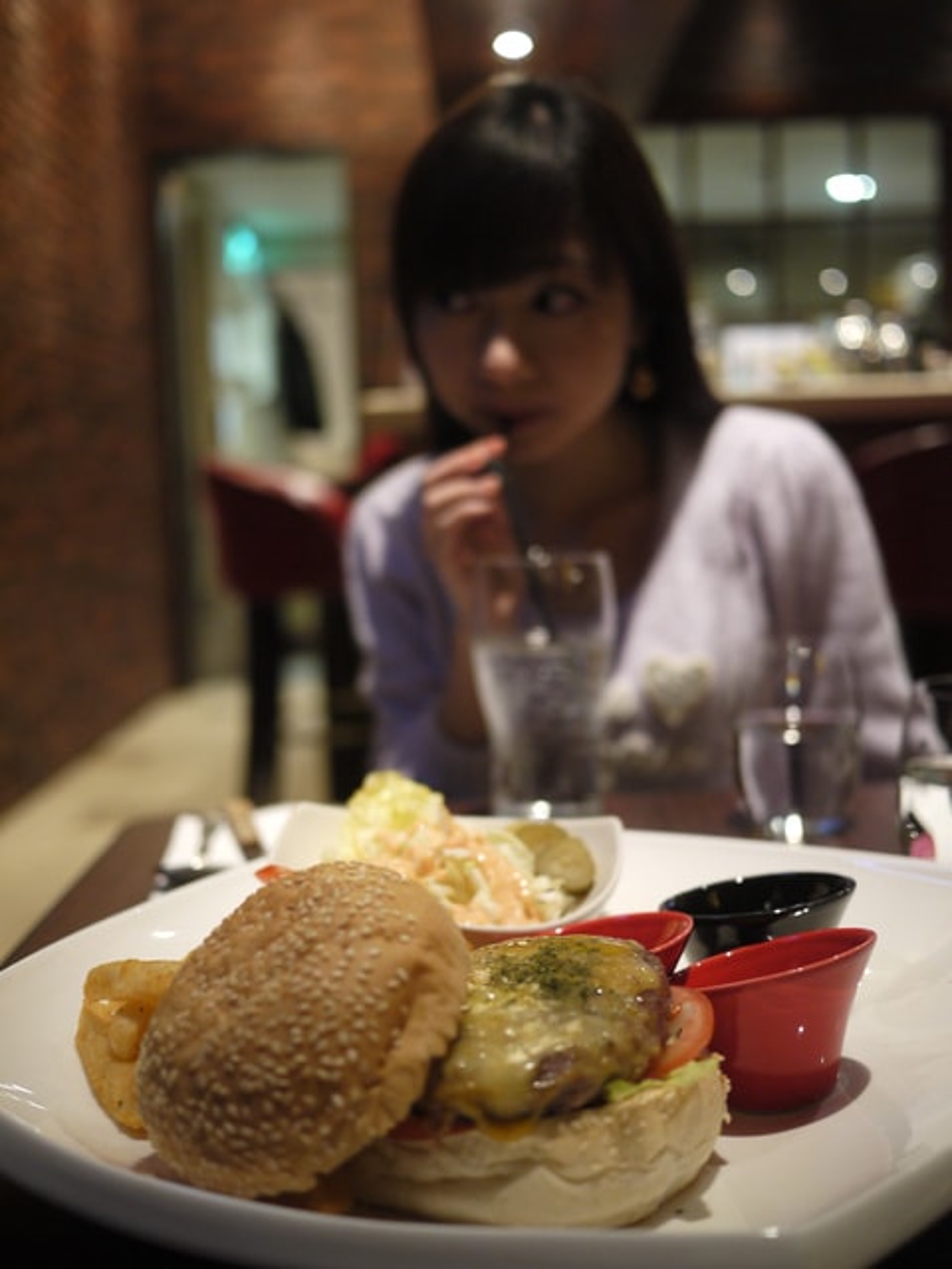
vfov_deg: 46.8
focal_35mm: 40
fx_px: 1467
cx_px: 476
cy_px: 634
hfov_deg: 36.0
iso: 400
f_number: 1.7
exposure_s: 1/40
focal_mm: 20
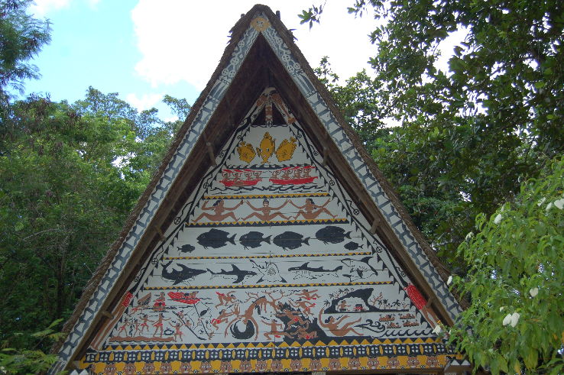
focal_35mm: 51
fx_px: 798
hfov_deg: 38.9
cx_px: 282
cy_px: 188
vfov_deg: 26.4
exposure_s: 1/500
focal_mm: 34
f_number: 4.5
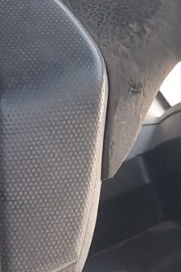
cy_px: 56
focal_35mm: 148
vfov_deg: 13.8
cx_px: -352
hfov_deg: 8.0
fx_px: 1115
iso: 200
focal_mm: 4.6
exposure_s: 1/50
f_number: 2
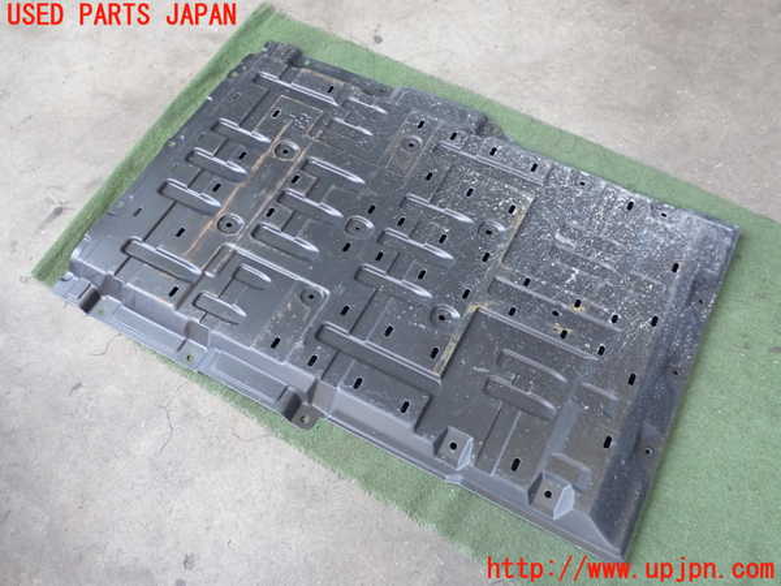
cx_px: 390
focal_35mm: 30
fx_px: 677
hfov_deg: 60.0
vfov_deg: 46.8
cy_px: 293
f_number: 2.3
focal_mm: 5.4
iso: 200
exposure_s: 1/50
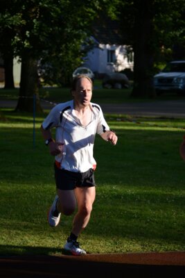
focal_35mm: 128
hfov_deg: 10.8
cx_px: 92
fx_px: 982
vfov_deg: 16.1
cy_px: 139
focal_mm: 85
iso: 200
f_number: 4.5
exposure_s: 1/800
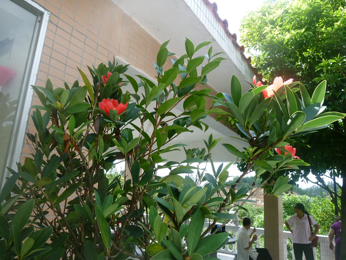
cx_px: 173
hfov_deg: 69.4
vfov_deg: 54.9
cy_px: 130
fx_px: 250
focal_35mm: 25
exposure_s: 1/160
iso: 80
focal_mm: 4.5
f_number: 3.3
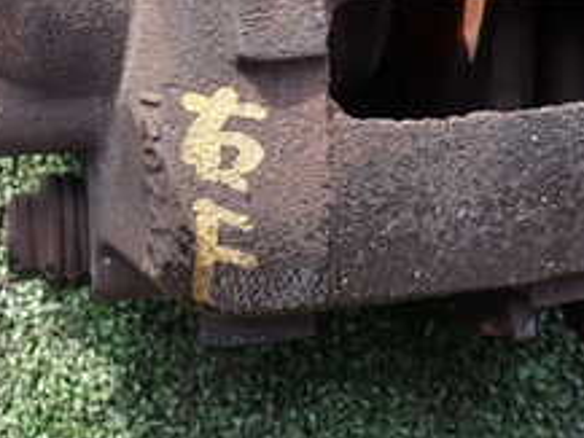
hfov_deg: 28.1
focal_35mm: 69
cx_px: 272
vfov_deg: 20.2
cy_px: -70
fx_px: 1165
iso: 100
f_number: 2.8
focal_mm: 4.5
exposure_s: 1/250
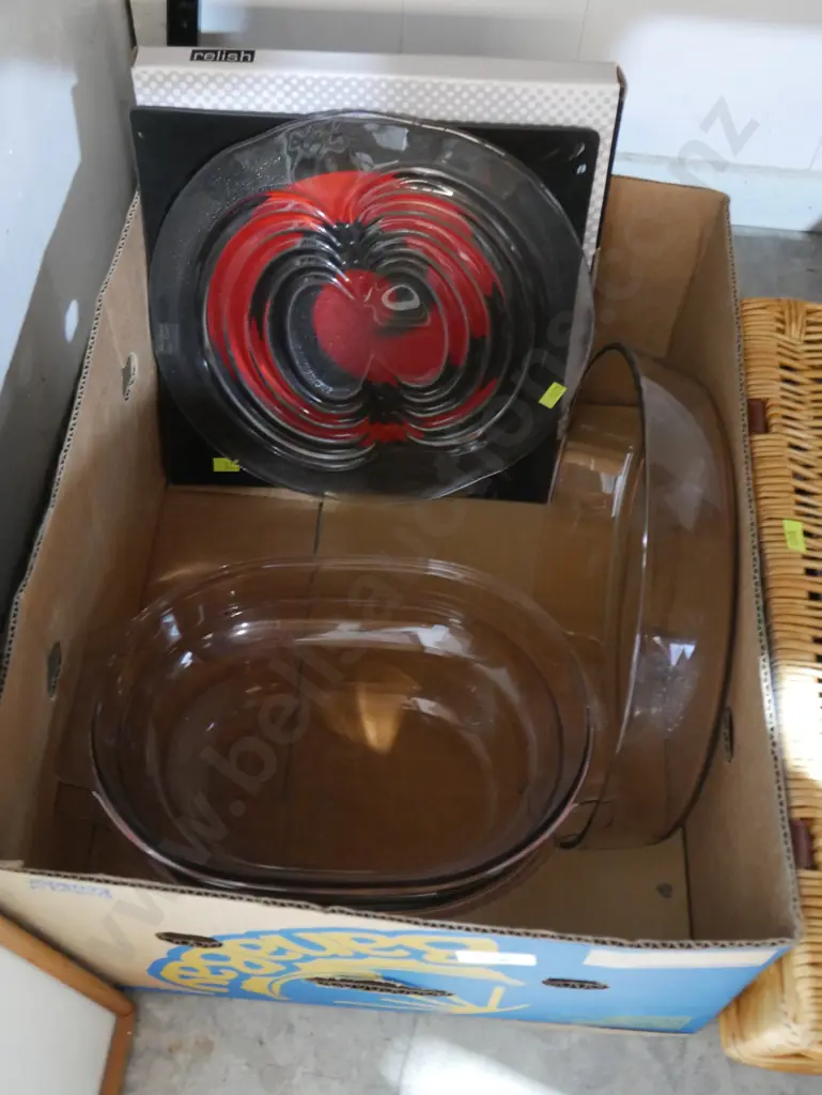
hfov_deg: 36.0
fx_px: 1265
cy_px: 548
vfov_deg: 46.8
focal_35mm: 40
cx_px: 411
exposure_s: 1/10
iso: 3200
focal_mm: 20
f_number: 4.4
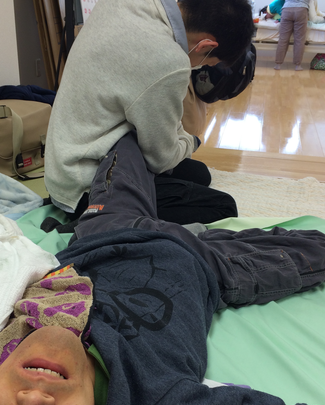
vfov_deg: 44.6
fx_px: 493
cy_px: 235
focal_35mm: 41
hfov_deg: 36.4
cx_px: 135
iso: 32
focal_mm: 4.15
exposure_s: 1/60
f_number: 2.2
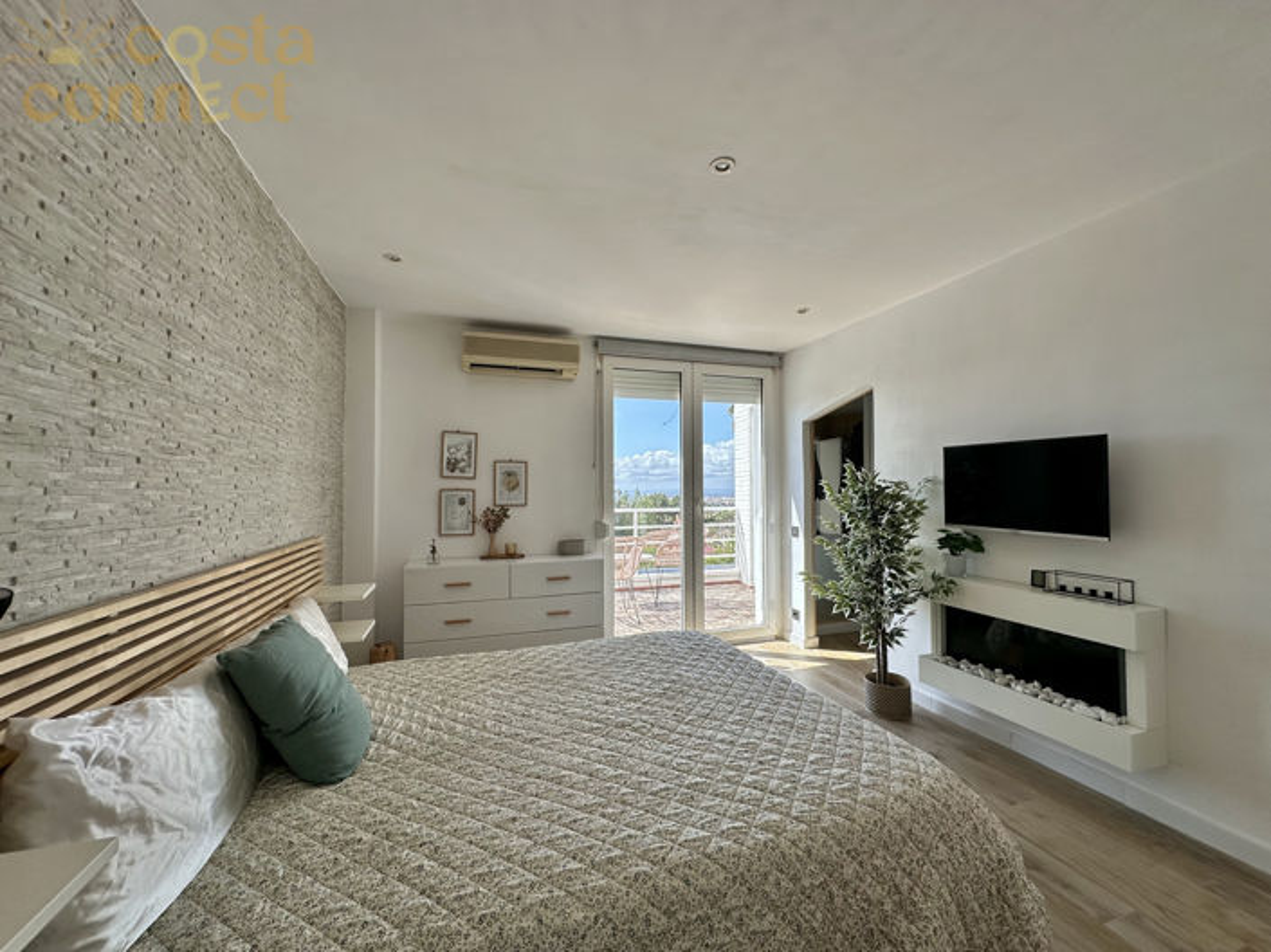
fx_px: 514
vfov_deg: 85.6
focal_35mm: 14
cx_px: 636
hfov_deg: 102.1
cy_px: 476
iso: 40
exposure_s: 1/471
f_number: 2.2
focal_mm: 2.22
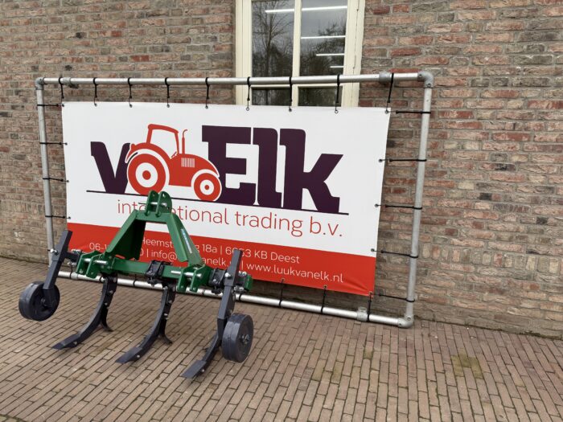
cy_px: 211
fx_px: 390
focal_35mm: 24
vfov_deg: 56.8
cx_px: 282
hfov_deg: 71.6
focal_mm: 6.76
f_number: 1.78
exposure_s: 1/598
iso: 80
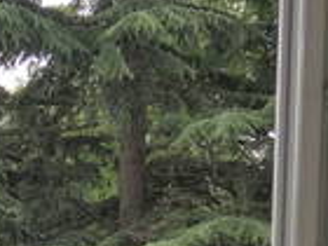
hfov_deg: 10.4
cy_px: 480
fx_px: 1554
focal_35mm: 164
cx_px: -459
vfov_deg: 8.6
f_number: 2.2
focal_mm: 4.15
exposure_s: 1/388
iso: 25
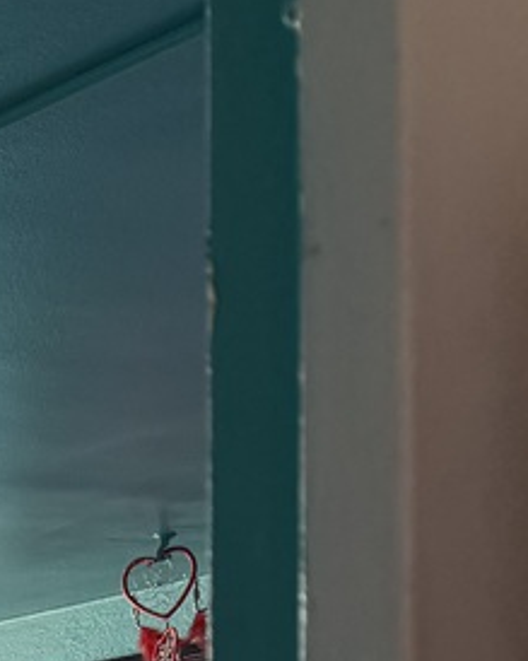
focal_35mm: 123
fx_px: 2404
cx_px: -1189
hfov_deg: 9.2
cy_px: 1018
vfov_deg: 14.5
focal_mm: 6.76
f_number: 1.78
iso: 80
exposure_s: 1/263
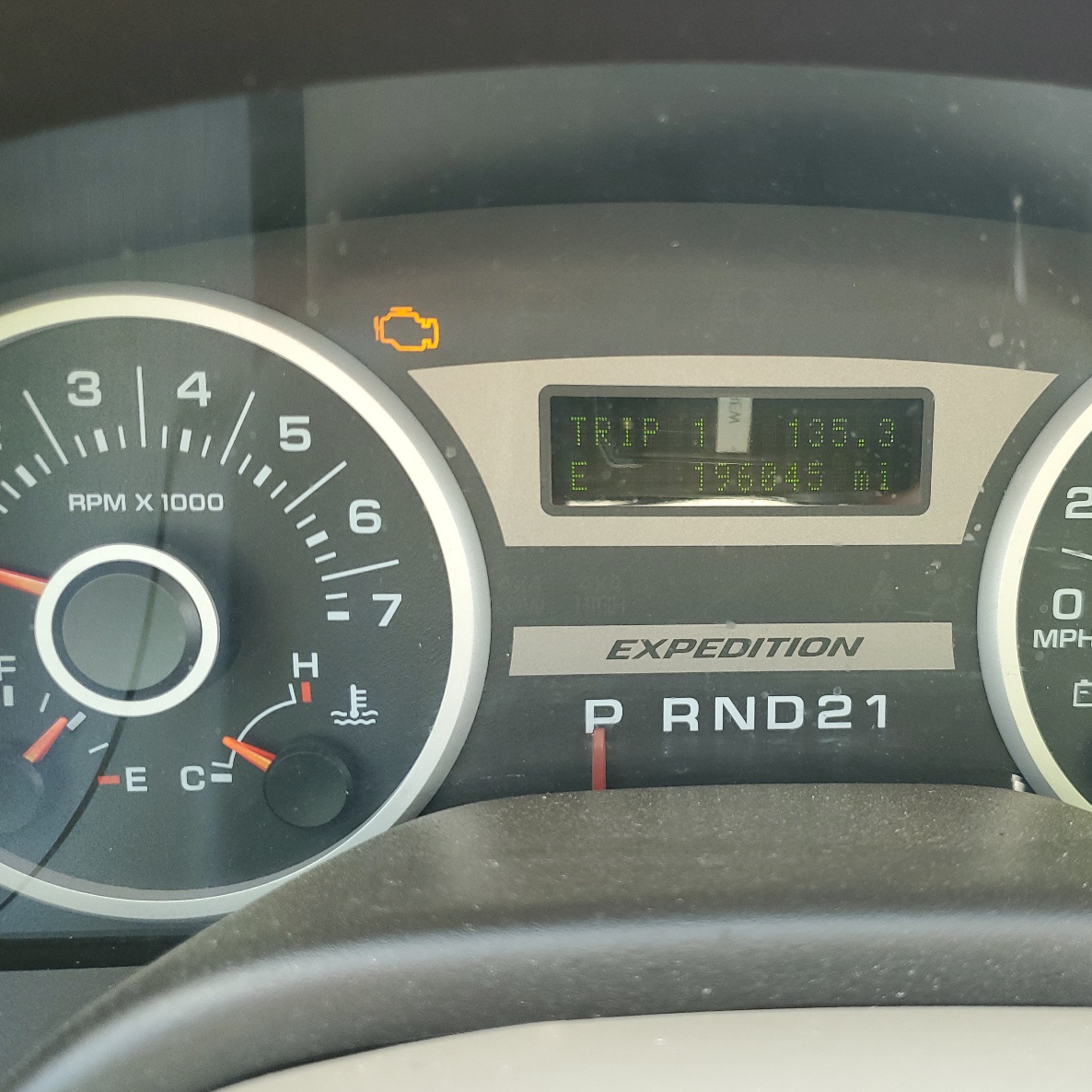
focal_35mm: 31
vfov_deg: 52.5
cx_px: 724
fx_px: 1106
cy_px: 548
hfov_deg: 51.6
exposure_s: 1/60.2
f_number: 1.5
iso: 87
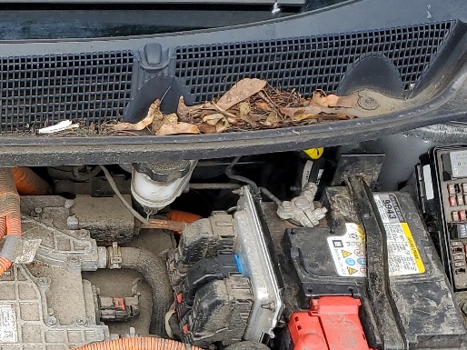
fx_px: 1092
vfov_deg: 18.2
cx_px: -71
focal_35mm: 81
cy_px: 203
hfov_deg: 22.5
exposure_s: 1/714
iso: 50
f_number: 1.5
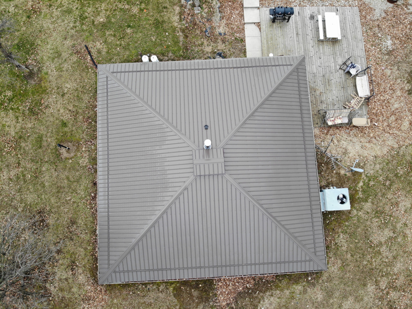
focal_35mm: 24
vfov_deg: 56.8
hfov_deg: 71.6
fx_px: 286
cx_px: 206
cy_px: 154
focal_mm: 4.5
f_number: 2.8
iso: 113
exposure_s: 1/51.8
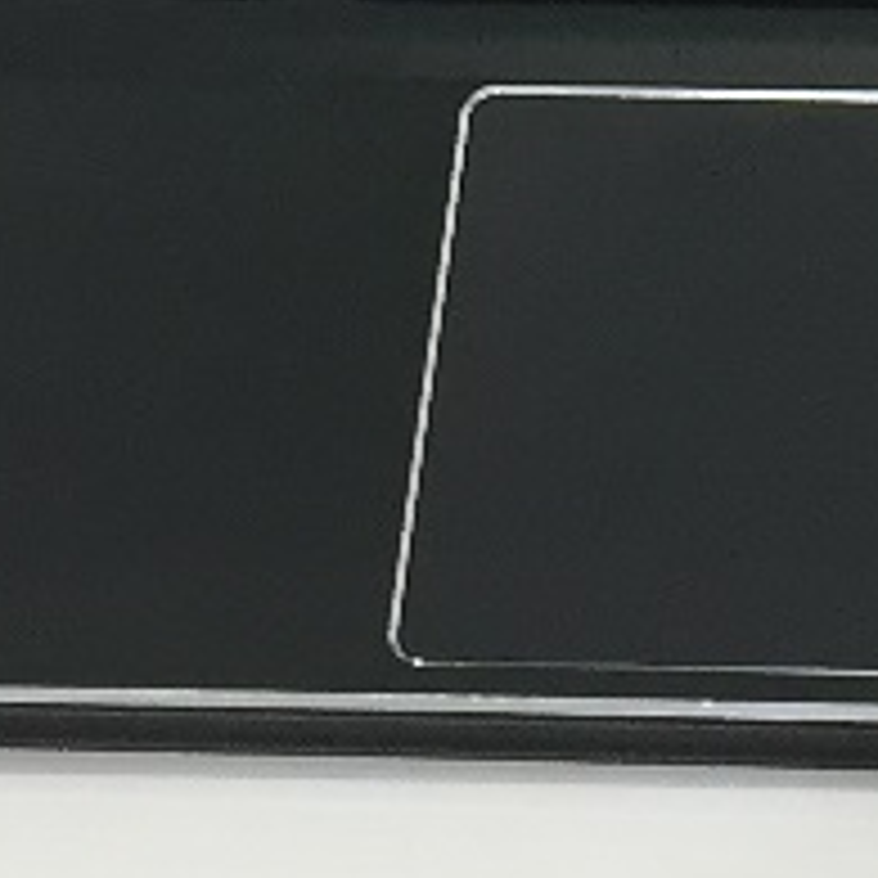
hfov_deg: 8.1
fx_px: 6141
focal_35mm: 214
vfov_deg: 7.7
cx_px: 873
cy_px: -1067
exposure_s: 1/33
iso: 80
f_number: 2.2
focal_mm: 4.15
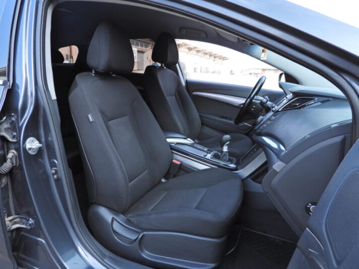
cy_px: 134
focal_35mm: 24
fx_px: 249
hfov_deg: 71.6
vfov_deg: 56.8
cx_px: 180
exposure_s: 1/125
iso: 100
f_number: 2.8
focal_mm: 4.3
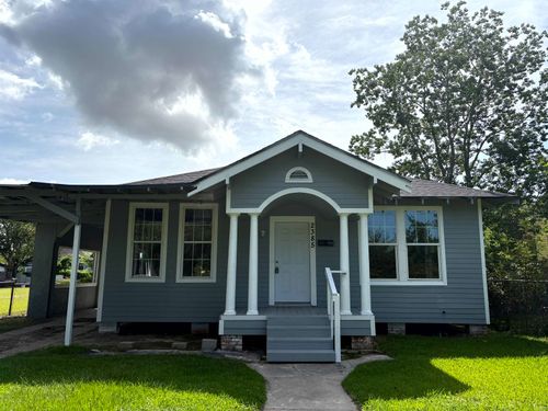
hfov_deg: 67.3
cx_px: 274
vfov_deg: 53.1
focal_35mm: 26
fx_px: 412
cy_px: 206
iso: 50
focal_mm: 5.96
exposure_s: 1/5348
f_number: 1.6
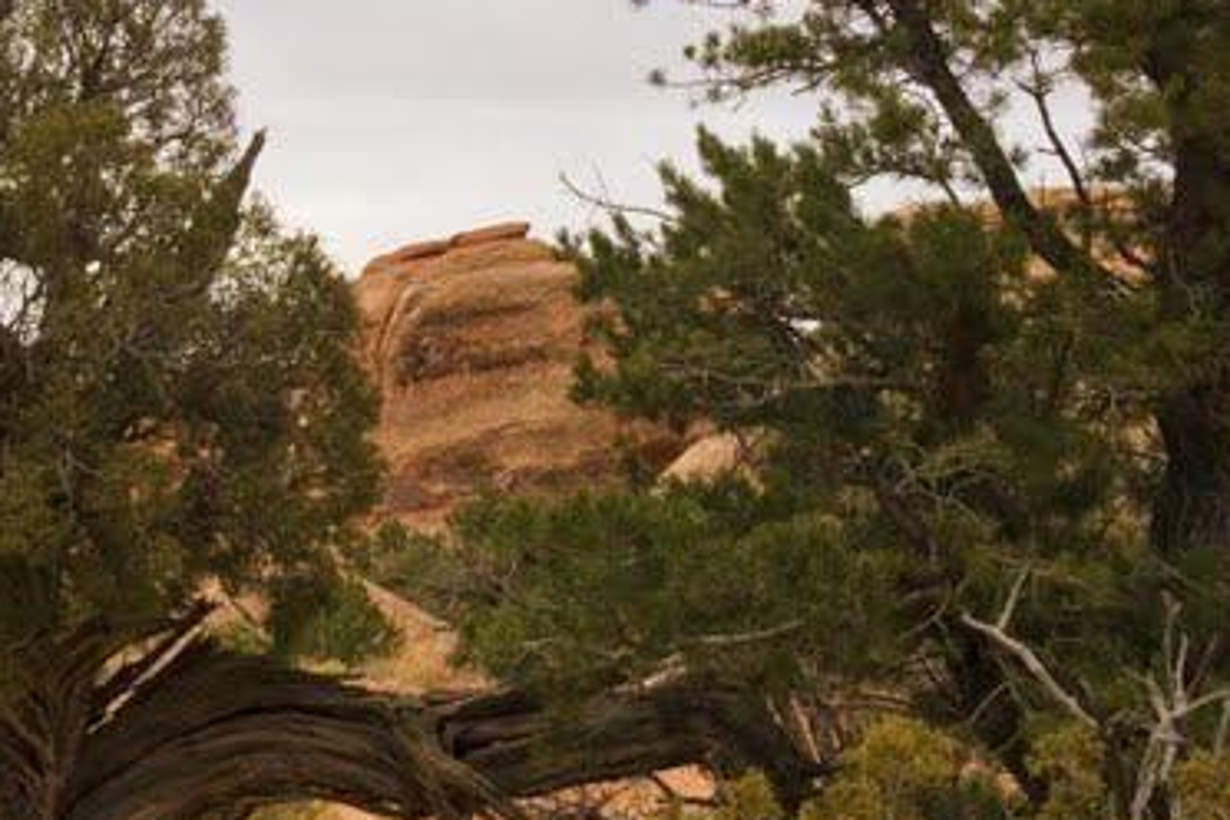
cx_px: 542
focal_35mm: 99
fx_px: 3382
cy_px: 231
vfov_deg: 13.8
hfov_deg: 20.6
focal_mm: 24
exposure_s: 1/160
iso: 400
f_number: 7.1
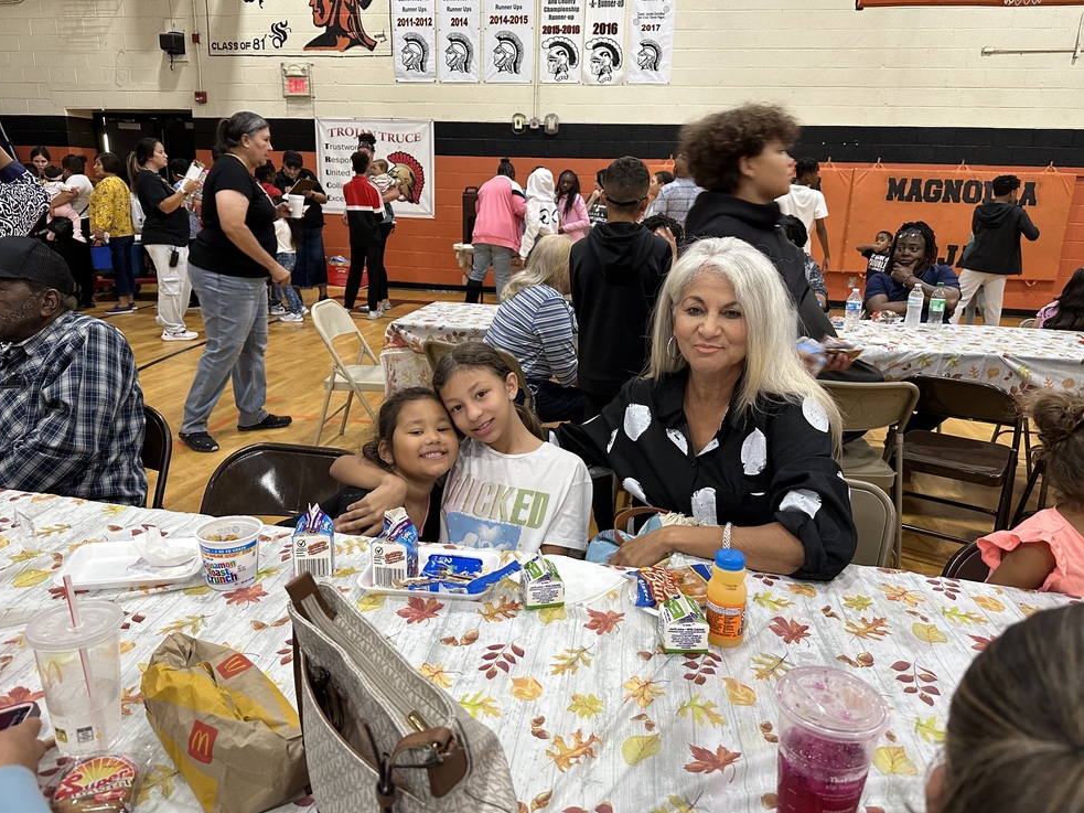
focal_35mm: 25
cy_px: 406
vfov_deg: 54.9
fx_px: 783
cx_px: 532
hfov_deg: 69.4
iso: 250
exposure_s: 1/59
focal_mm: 6.86
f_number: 1.78
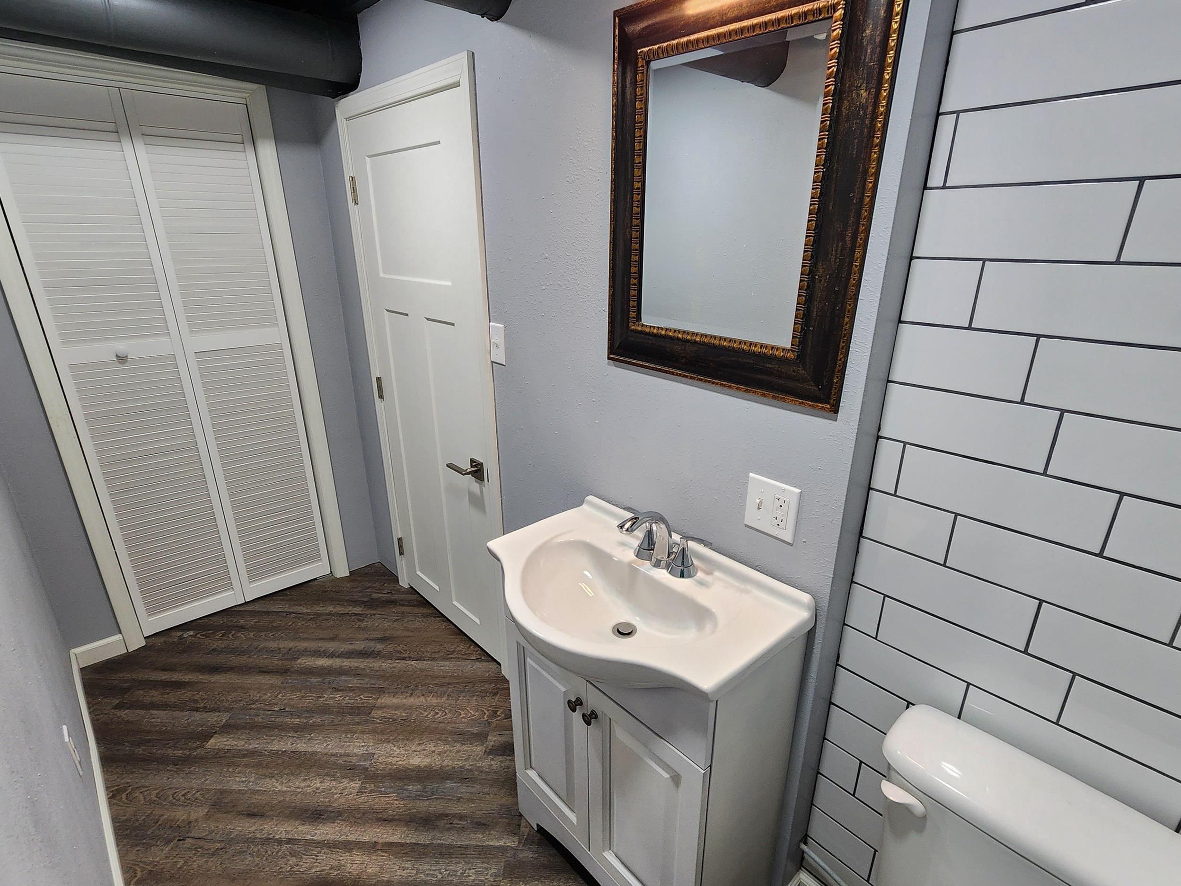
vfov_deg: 77.9
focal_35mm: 16
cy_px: 484
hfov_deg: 94.5
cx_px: 587
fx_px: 546
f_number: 2.2
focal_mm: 2.2
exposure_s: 1/60.2
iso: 200
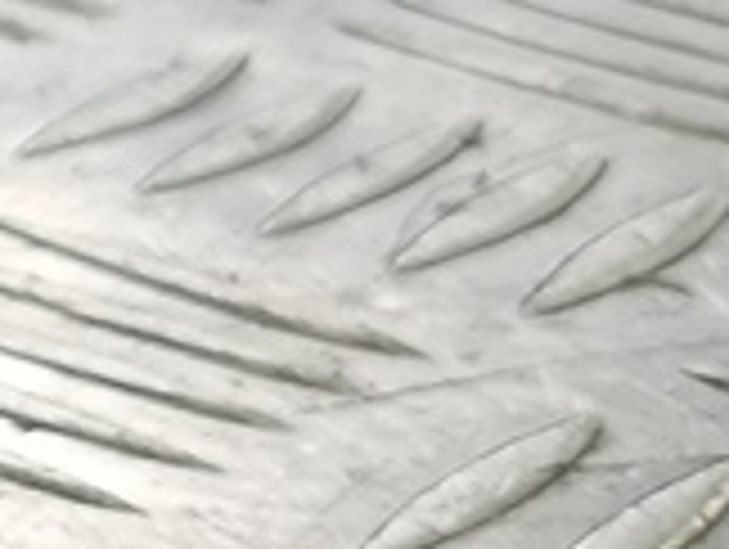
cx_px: -1534
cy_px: 320
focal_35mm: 145
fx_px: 3058
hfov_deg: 9.9
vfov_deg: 10.3
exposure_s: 1/100
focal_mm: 4.11
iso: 104
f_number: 1.6
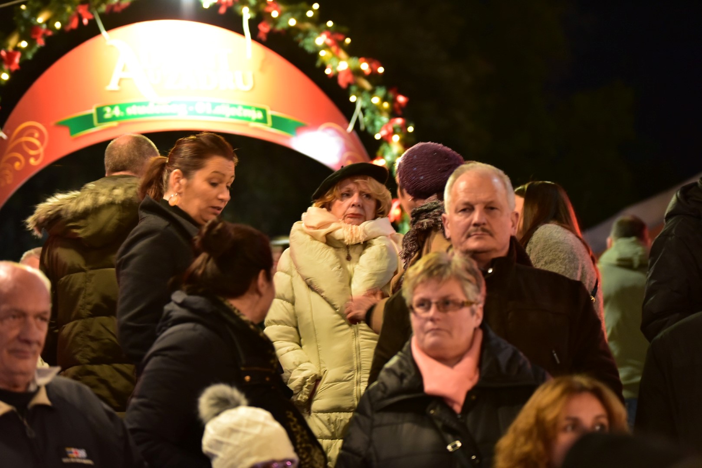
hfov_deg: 19.4
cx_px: 351
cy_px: 234
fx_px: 2048
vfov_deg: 13.1
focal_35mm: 105
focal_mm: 105
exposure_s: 1/20
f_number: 2.8
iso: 2500
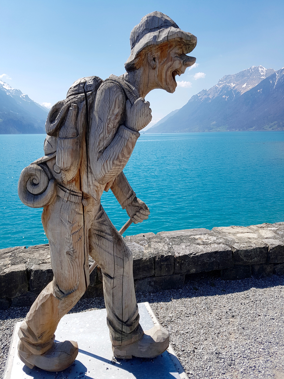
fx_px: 284
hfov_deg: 53.1
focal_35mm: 26
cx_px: 142
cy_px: 190
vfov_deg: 67.3
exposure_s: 1/3024
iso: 50
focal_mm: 4.2
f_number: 1.7
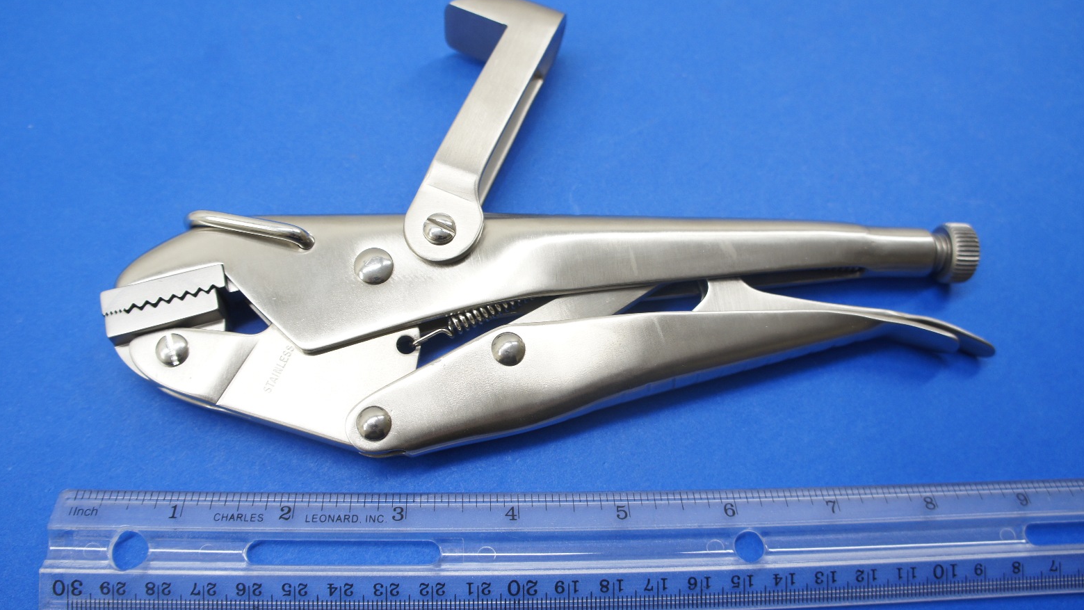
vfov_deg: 40.2
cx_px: 553
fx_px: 834
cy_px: 319
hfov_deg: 66.1
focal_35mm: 29
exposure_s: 1/40
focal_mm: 18
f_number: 4.5
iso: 200
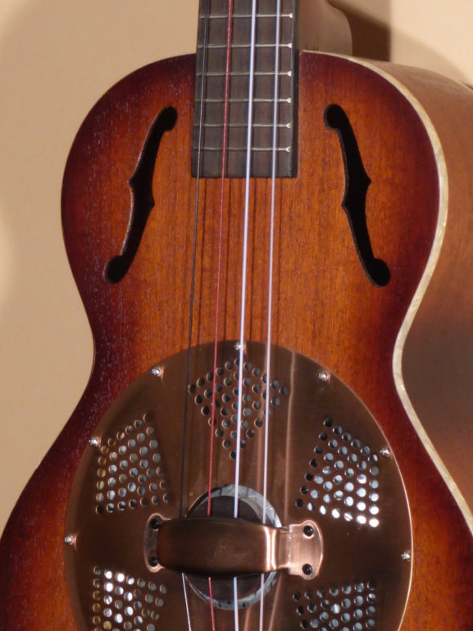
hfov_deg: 8.6
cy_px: 415
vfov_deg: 11.5
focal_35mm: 172
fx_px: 3133
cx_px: 288
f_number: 5.4
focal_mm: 23.1
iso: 200
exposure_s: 1/80
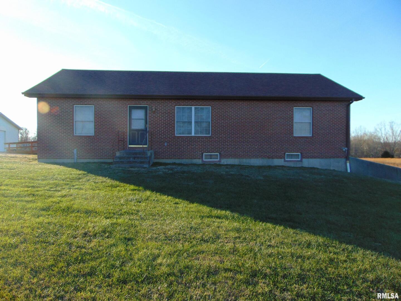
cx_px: 200
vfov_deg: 54.9
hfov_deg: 69.4
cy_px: 150
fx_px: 290
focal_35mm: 25
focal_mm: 4.5
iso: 100
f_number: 3
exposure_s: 1/500
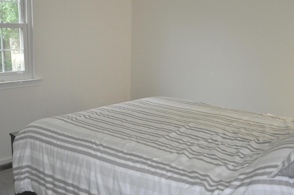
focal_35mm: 40
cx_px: 130
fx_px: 326
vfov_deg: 33.3
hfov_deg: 48.4
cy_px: 95
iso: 800
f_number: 3.8
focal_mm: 22
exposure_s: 1/60
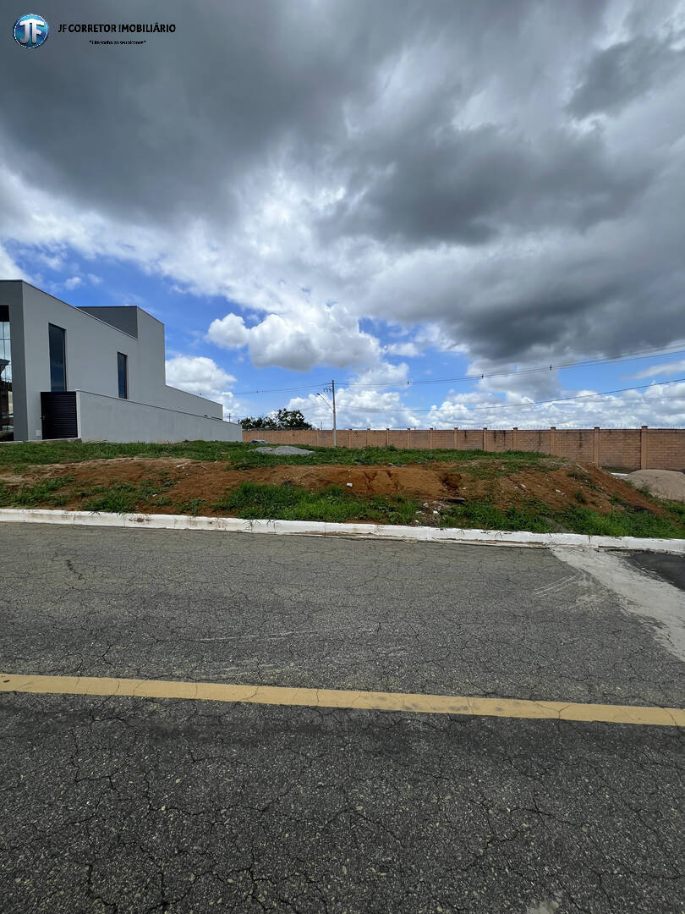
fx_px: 343
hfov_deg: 89.9
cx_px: 342
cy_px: 457
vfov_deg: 106.2
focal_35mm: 13
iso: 32
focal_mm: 1.57
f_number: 1.8
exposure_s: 1/2370
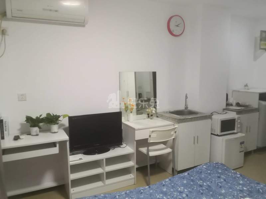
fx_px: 207
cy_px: 100
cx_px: 133
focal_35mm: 27
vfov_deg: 51.4
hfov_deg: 65.3
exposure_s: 1/25
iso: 400
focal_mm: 3.95
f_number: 4
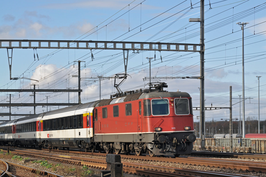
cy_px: 88
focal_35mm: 105
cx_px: 133
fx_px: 775
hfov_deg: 19.5
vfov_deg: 13.0
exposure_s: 1/1000
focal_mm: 70
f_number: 7.1
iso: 400
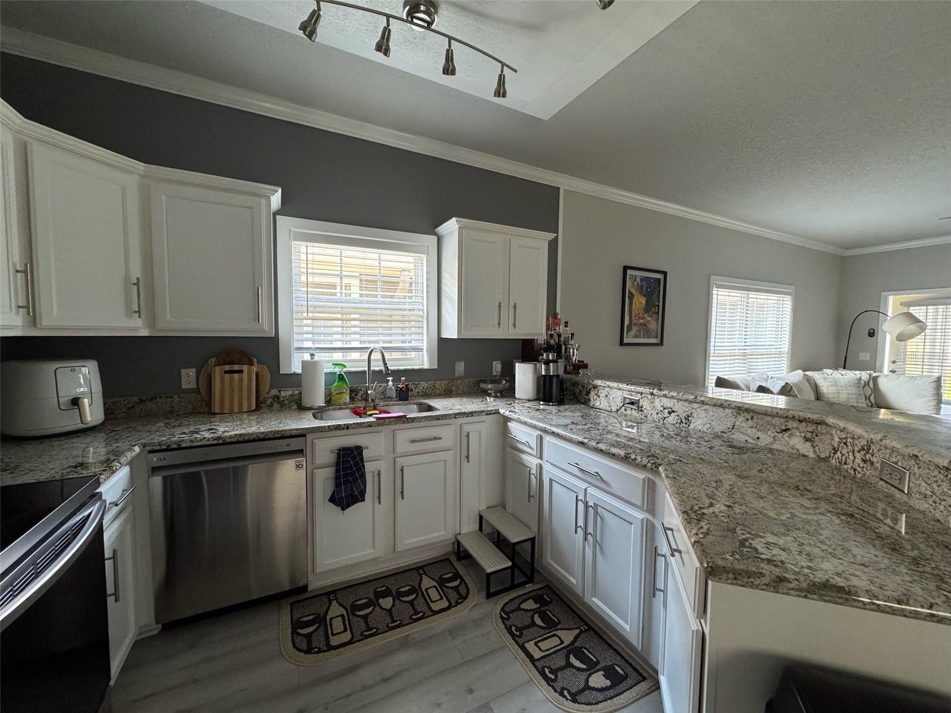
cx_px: 476
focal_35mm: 14
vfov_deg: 85.7
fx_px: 385
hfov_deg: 102.1
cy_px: 356
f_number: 2.2
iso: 320
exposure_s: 1/69
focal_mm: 2.22
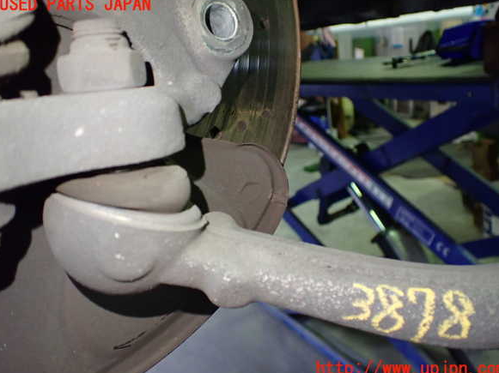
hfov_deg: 58.4
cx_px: 253
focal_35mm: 31
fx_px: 447
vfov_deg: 45.4
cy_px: 187
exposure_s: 1/60
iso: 800
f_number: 2.3
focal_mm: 5.4
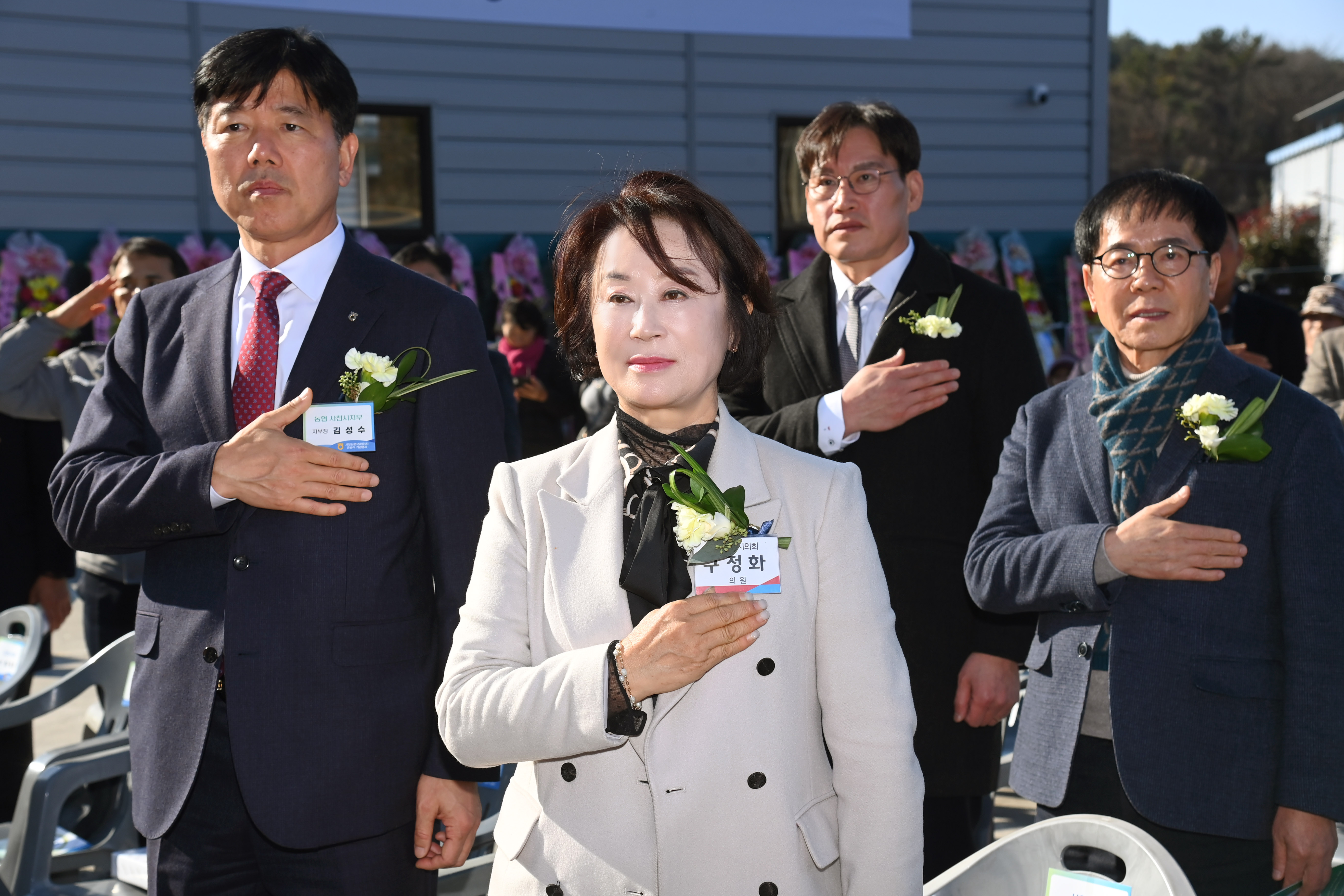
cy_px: 443
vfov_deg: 21.6
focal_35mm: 63
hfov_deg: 31.9
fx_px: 2352
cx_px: 669
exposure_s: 1/1000
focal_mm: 62
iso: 400
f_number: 7.1
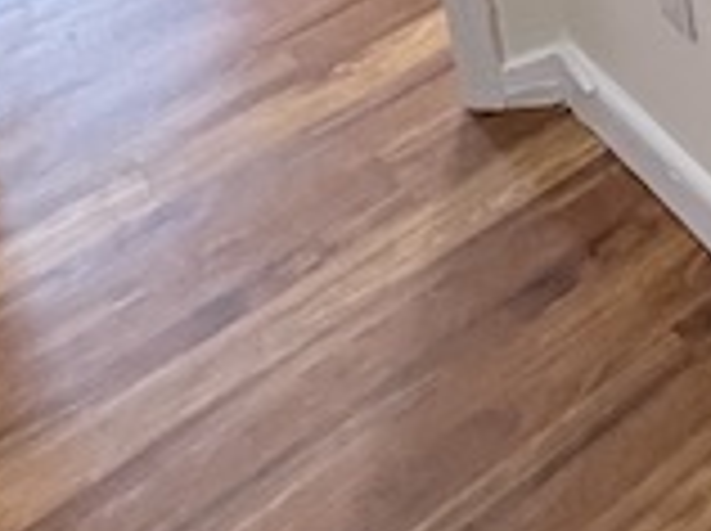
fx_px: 1354
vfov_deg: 14.3
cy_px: -760
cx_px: 1228
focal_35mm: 66
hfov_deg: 21.3
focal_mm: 1.57
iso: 500
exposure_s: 1/60
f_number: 1.8
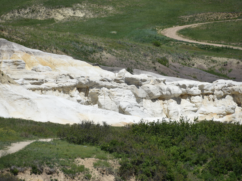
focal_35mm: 326
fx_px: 2279
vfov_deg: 4.6
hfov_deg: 6.1
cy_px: 91
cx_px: 114
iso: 100
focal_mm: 300
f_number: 8
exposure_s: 1/640
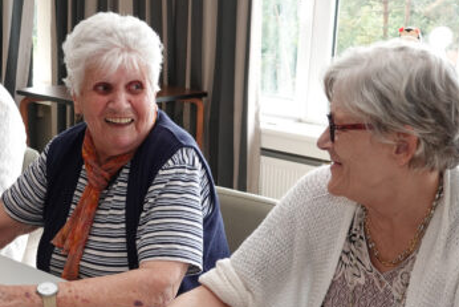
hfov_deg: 33.8
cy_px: 229
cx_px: 175
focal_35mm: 59
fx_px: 753
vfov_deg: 22.8
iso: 400
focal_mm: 12.63
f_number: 2.8
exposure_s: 1/200
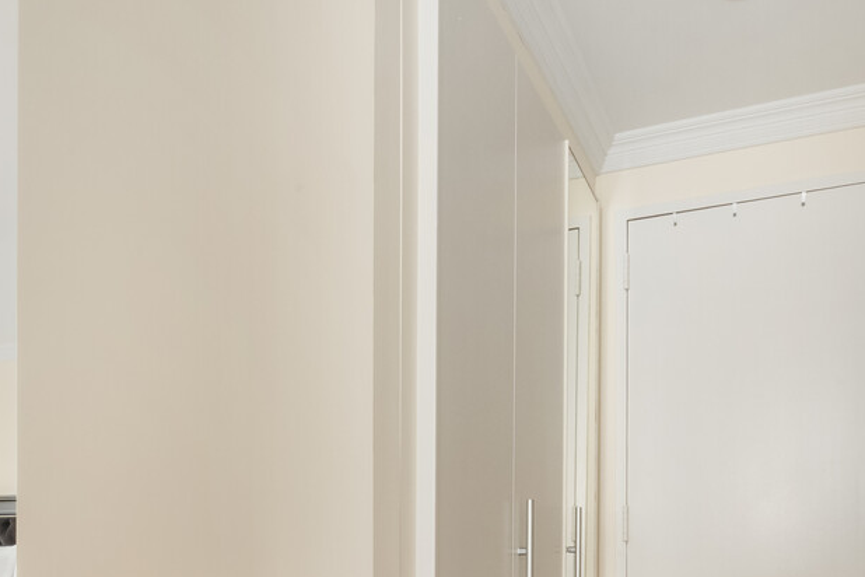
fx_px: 817
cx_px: 358
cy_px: 553
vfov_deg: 35.8
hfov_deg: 55.5
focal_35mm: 34
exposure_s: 1/1.43
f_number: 22
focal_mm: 14
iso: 800
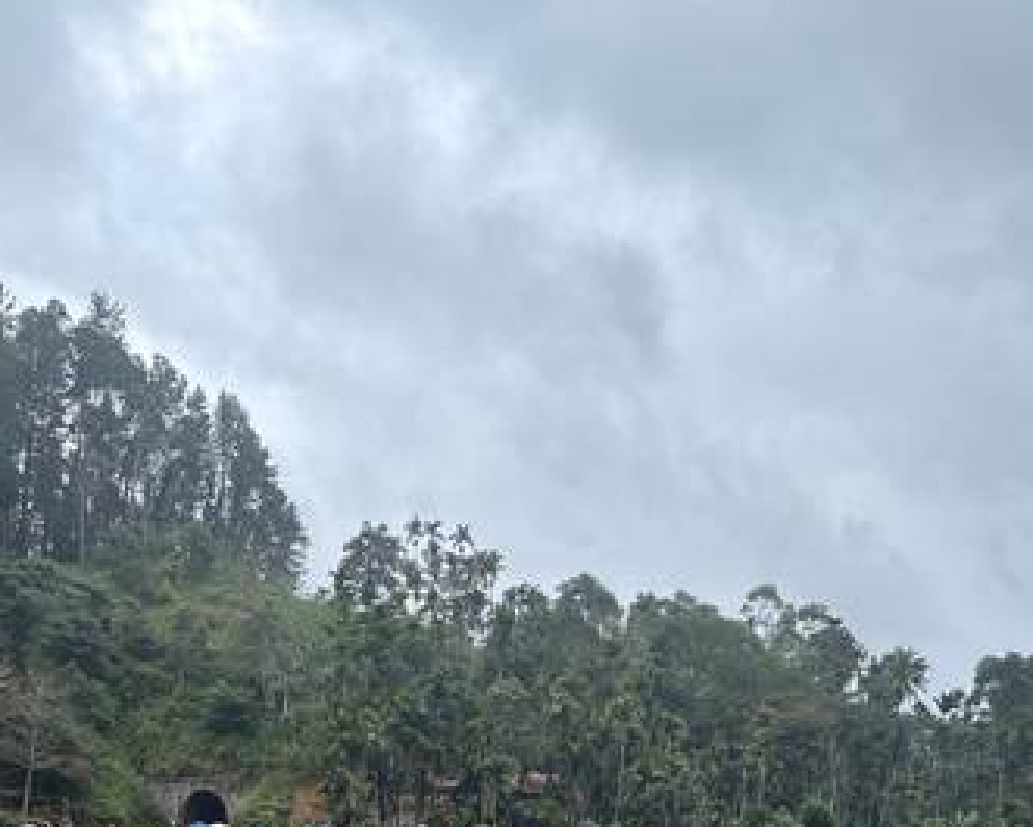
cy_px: 871
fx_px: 1499
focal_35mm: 49
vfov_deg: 28.5
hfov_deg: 37.8
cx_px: 390
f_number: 1.6
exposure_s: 1/987
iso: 50
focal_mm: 5.96
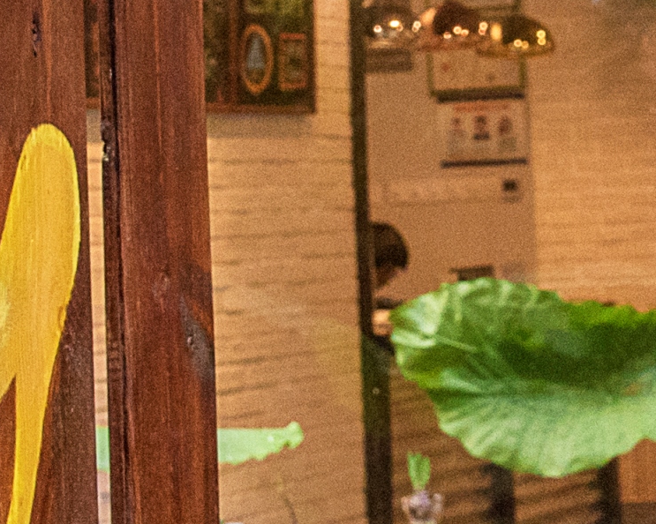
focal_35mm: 146
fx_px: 2834
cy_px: 25
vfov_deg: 10.5
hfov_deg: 13.2
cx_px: 445
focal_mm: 24
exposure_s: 1/50
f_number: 7.1
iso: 1250
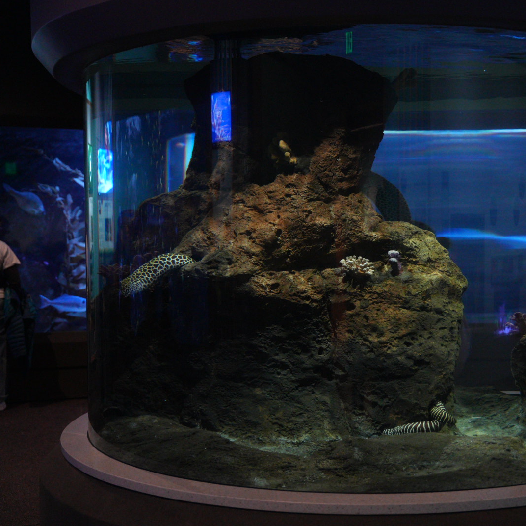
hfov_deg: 32.9
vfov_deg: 33.5
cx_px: 390
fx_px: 875
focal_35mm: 51
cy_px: 264
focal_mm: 39.7
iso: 8000
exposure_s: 1/400
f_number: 2.8
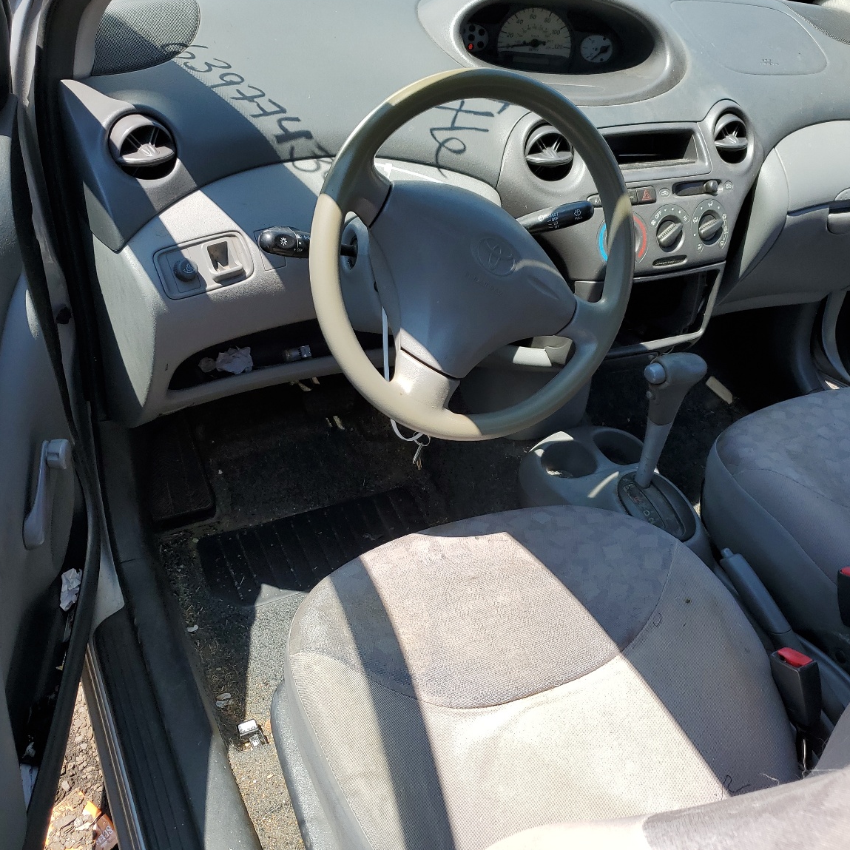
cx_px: 449
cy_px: 416
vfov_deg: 51.1
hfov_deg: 51.1
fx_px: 889
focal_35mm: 32
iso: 50
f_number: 1.5
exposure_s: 1/1111
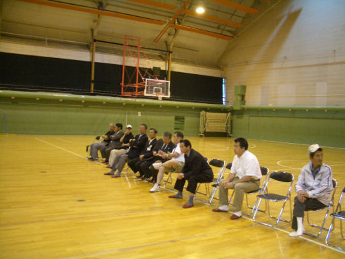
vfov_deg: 40.7
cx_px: 172
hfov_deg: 52.6
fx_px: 349
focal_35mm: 35
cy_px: 130
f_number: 2.6
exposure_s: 1/40
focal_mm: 5.8
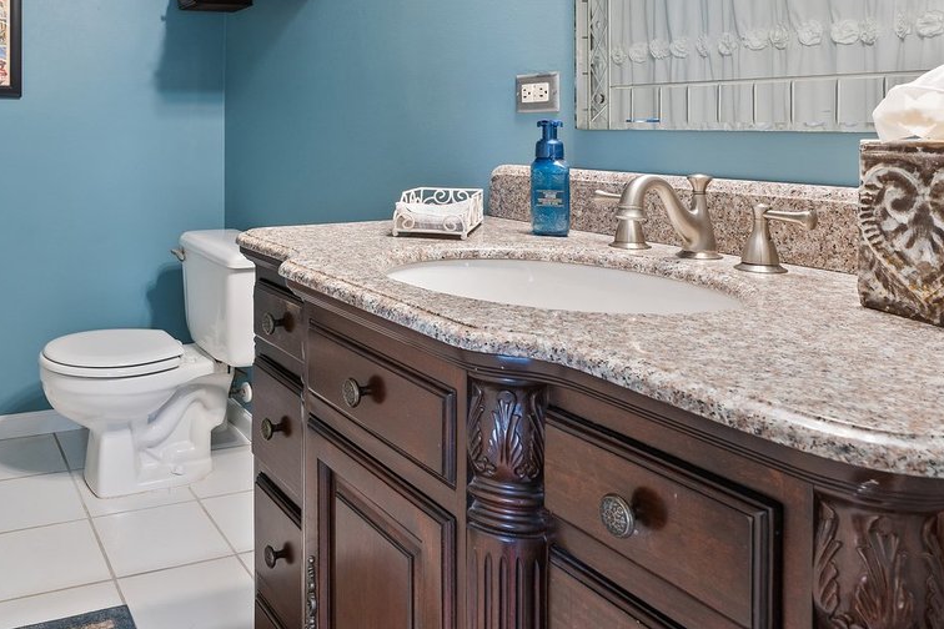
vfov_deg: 39.8
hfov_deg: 56.3
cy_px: 125
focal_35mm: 32
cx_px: 240
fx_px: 832
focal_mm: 14.8
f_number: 9
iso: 400
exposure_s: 1.6
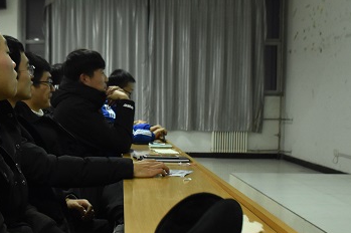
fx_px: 536
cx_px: 59
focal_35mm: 55
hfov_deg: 34.9
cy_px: 145
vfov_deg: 24.5
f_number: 3.5
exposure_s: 1/30
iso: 2000
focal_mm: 20
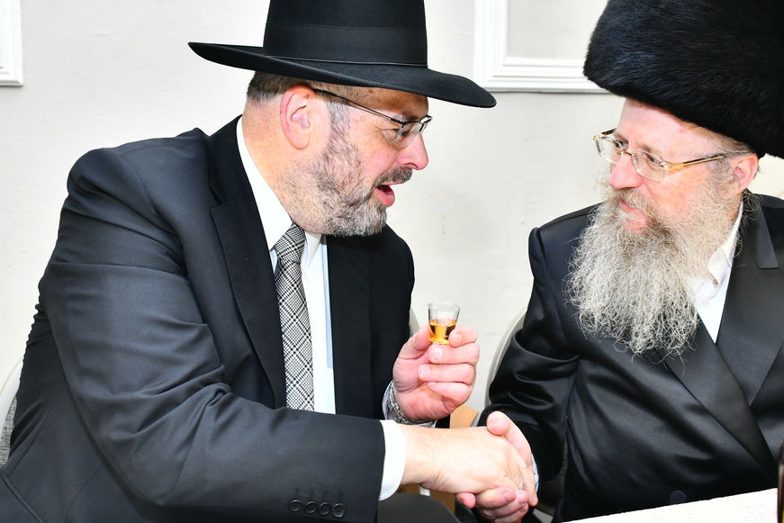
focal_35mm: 45
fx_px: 980
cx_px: 413
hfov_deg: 43.6
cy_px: 201
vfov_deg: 29.8
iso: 1250
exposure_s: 1/125
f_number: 5.6
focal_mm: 28
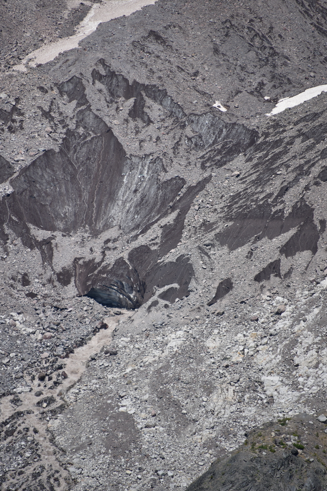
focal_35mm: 325
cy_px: 231
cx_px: 174
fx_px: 4428
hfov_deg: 4.2
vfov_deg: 6.3
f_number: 5.6
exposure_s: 1/640
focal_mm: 300
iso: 100
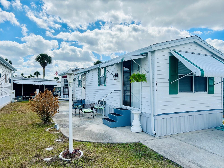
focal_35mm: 26
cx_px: 112
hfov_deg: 67.3
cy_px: 84
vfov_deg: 53.1
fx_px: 168
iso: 50
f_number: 1.5
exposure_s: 1/8000
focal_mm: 5.7
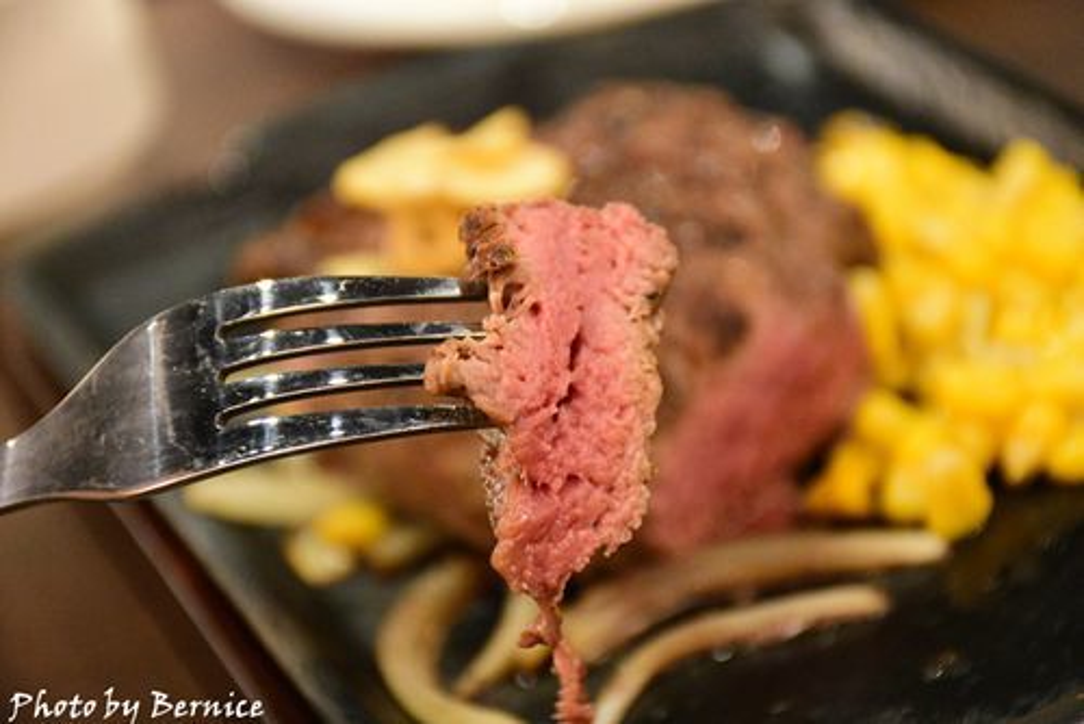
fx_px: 4067
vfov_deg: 10.2
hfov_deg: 15.2
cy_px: 362
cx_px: 542
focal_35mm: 135
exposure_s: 1/40
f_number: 5.6
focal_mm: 90
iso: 6400
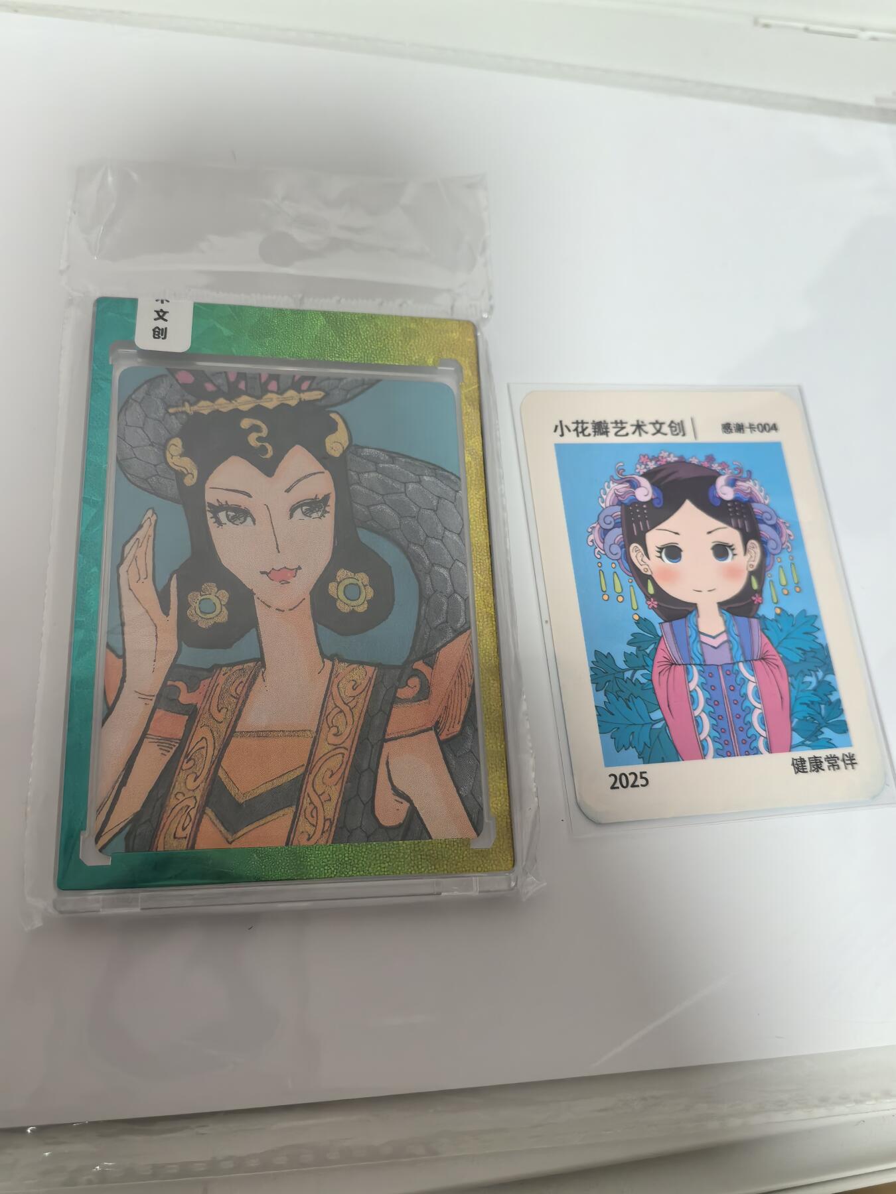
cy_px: 597
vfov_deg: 65.3
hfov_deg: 51.4
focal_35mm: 27
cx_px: 448
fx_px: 932
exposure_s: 1/100
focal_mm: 5.75
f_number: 2
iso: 320
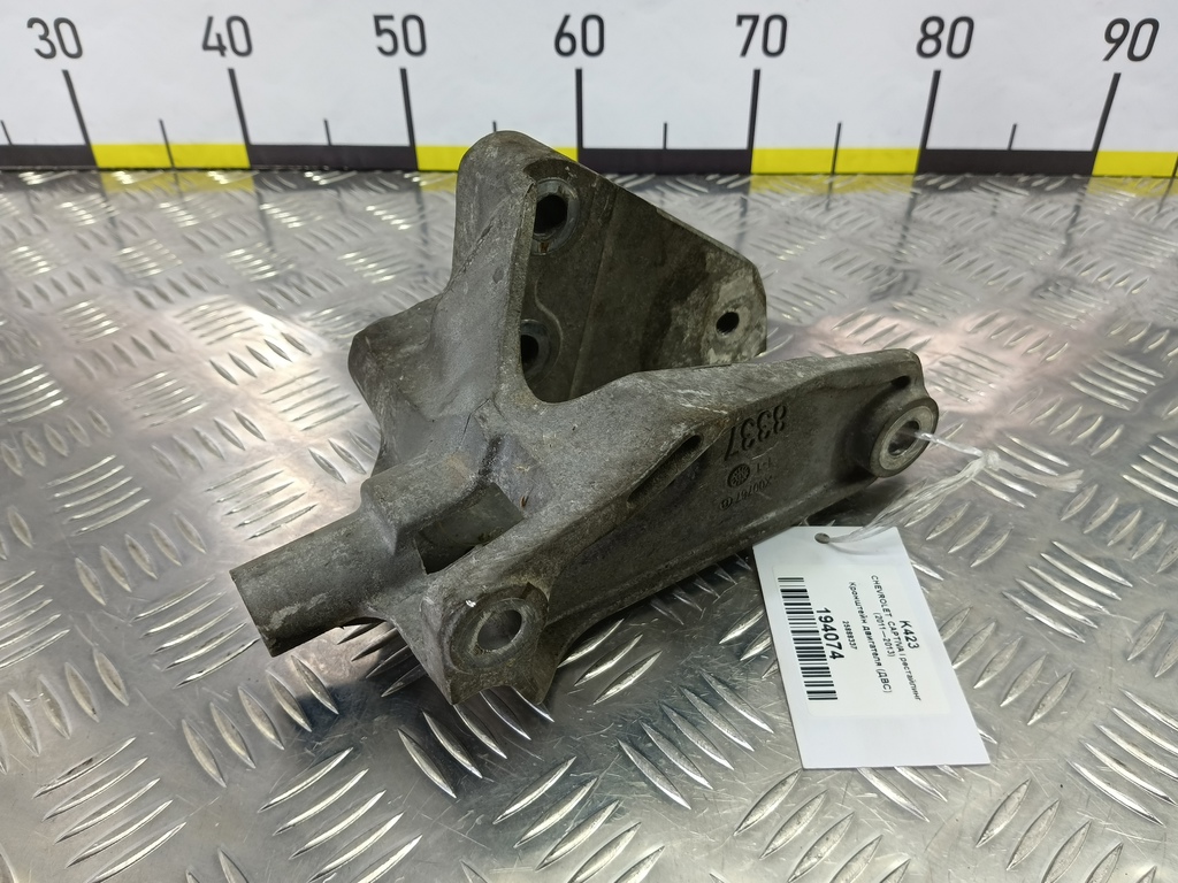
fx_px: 783
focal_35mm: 23
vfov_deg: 58.9
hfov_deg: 73.9
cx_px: 589
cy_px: 442
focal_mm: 4.11
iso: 108
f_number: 1.6
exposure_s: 1/50
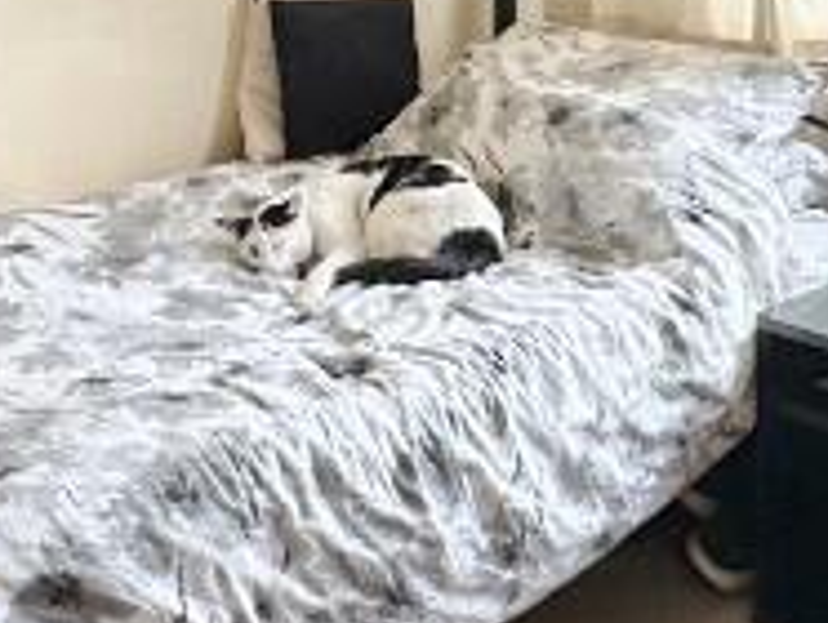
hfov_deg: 25.3
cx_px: 436
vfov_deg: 18.1
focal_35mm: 77
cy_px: -138
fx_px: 1844
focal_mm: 2.22
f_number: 2.2
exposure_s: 1/99
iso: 100
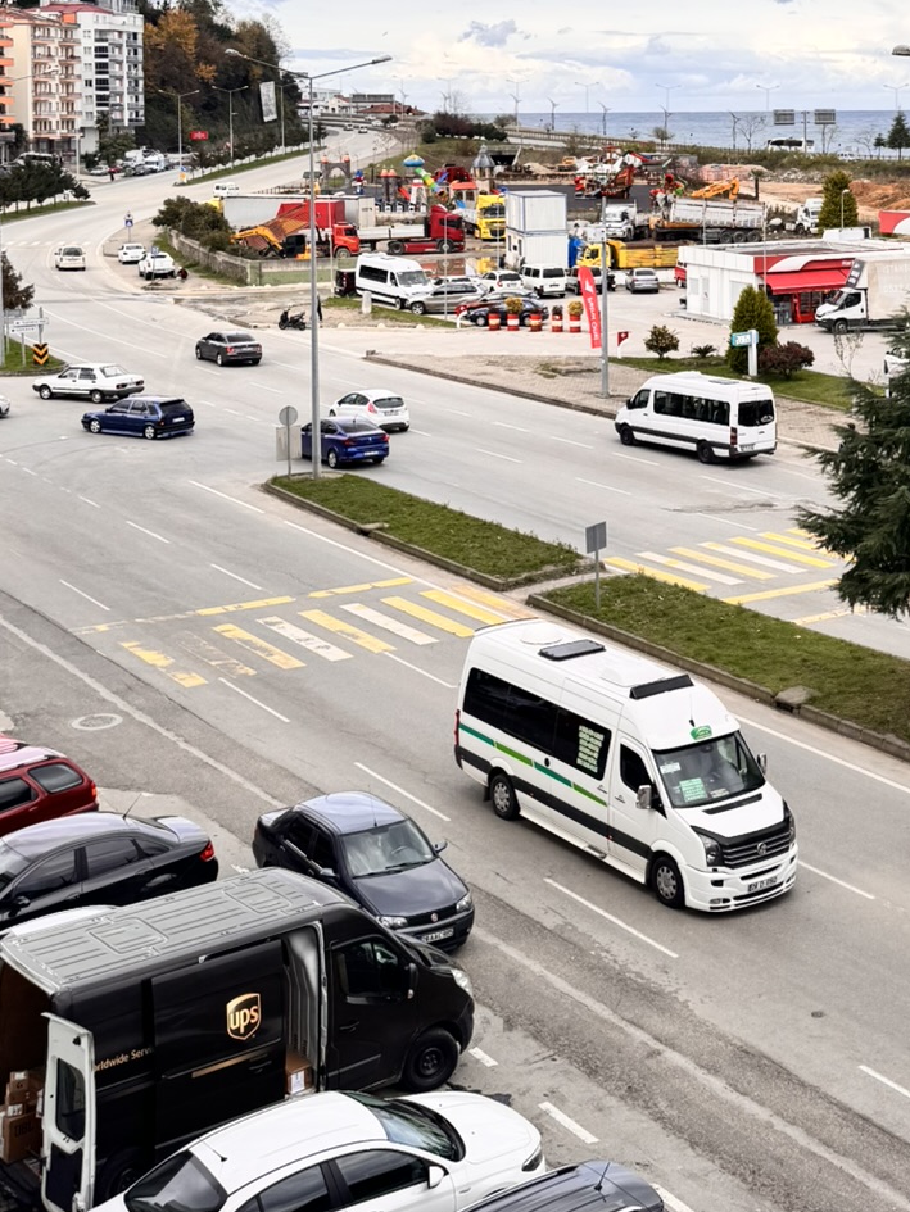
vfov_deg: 35.1
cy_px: 164
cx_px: 760
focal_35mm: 52
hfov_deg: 27.3
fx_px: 1822
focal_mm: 6.76
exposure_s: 1/1456
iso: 80
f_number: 1.78
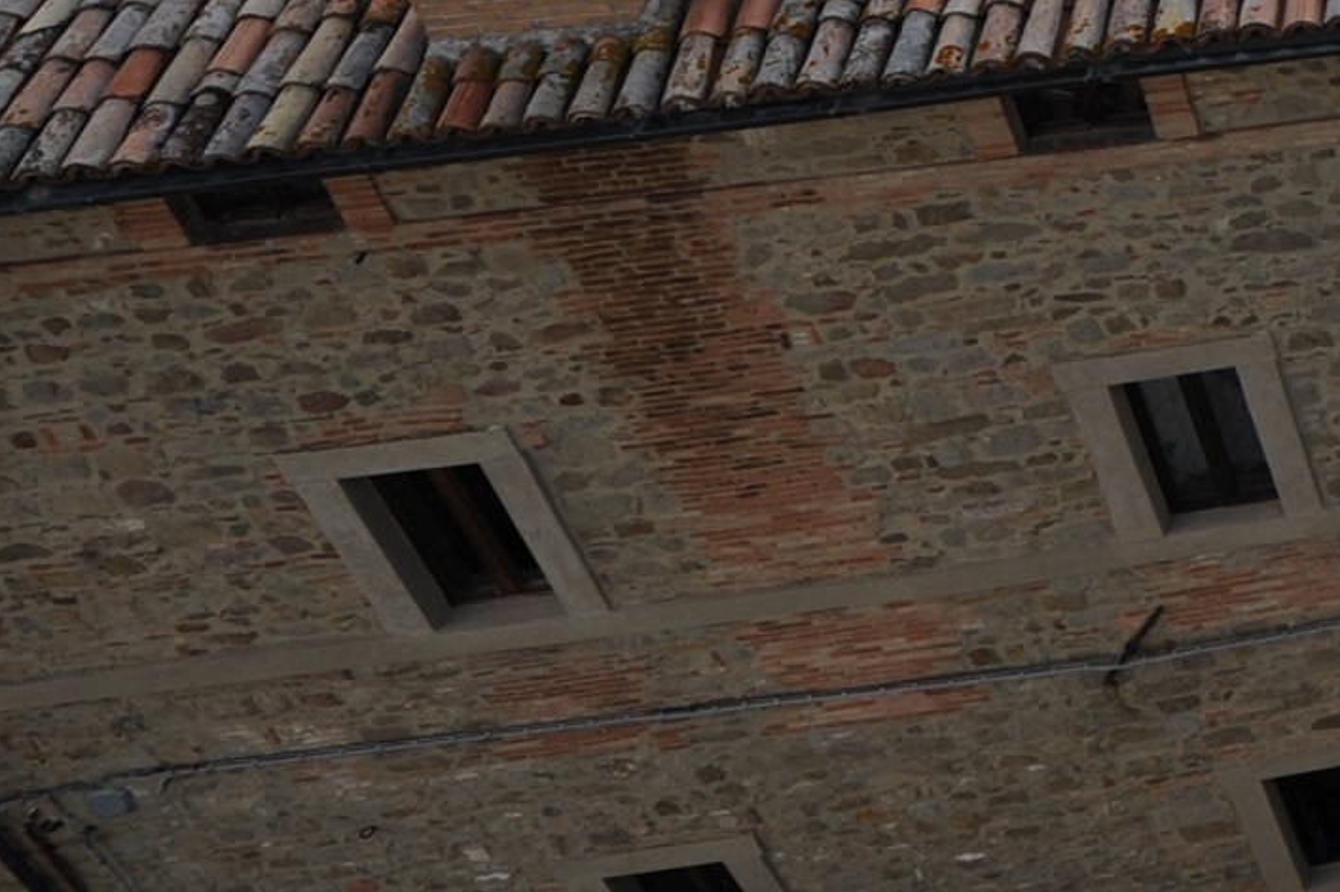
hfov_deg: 21.3
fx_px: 2195
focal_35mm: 59
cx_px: 2453
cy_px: -260
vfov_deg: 20.9
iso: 320
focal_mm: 14
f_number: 9
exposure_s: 1/320
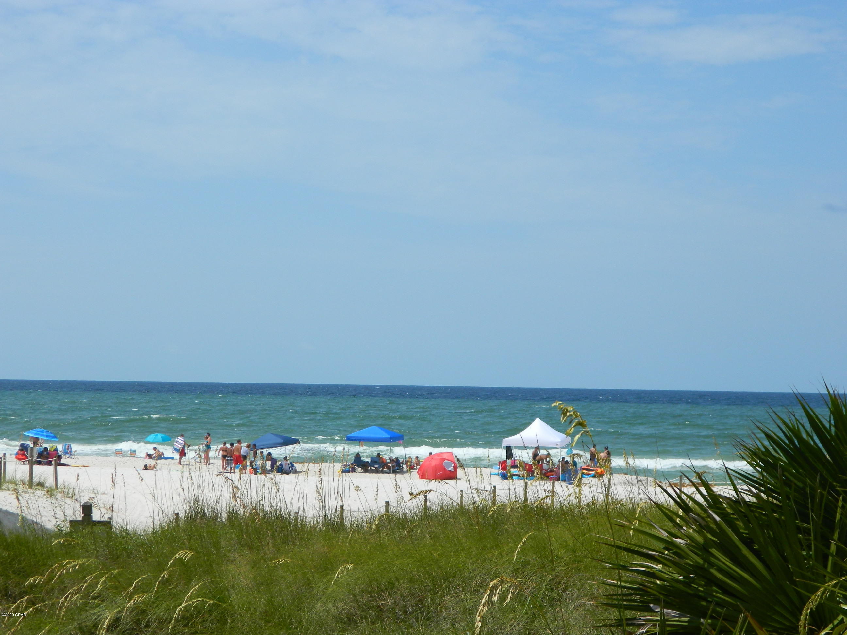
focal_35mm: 84
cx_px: 424
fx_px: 2055
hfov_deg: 23.3
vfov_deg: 17.6
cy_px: 318
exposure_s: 1/160
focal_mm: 15.1
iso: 80
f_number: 11.9
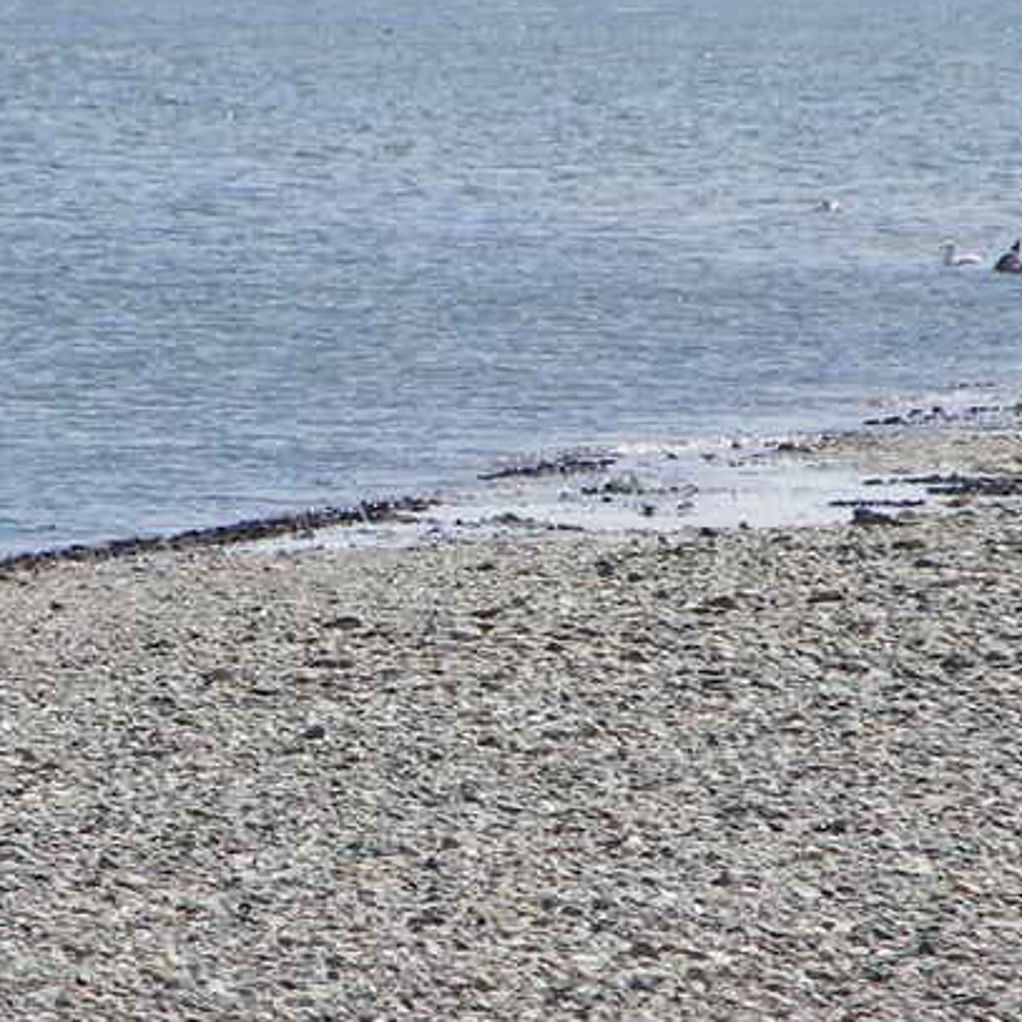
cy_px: 507
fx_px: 32066
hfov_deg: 1.8
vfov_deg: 1.8
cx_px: 377
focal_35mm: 960
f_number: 5
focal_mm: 72
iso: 64
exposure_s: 1/640
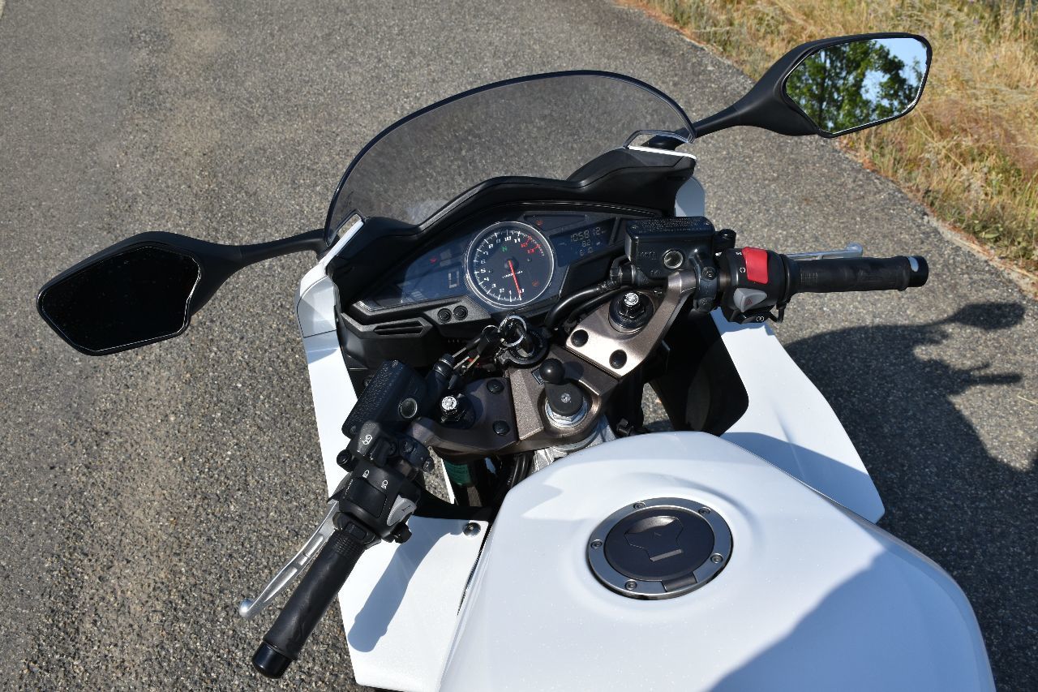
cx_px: 519
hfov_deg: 55.1
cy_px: 346
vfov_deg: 38.4
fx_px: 995
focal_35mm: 34
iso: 200
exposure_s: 1/400
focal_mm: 23
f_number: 10
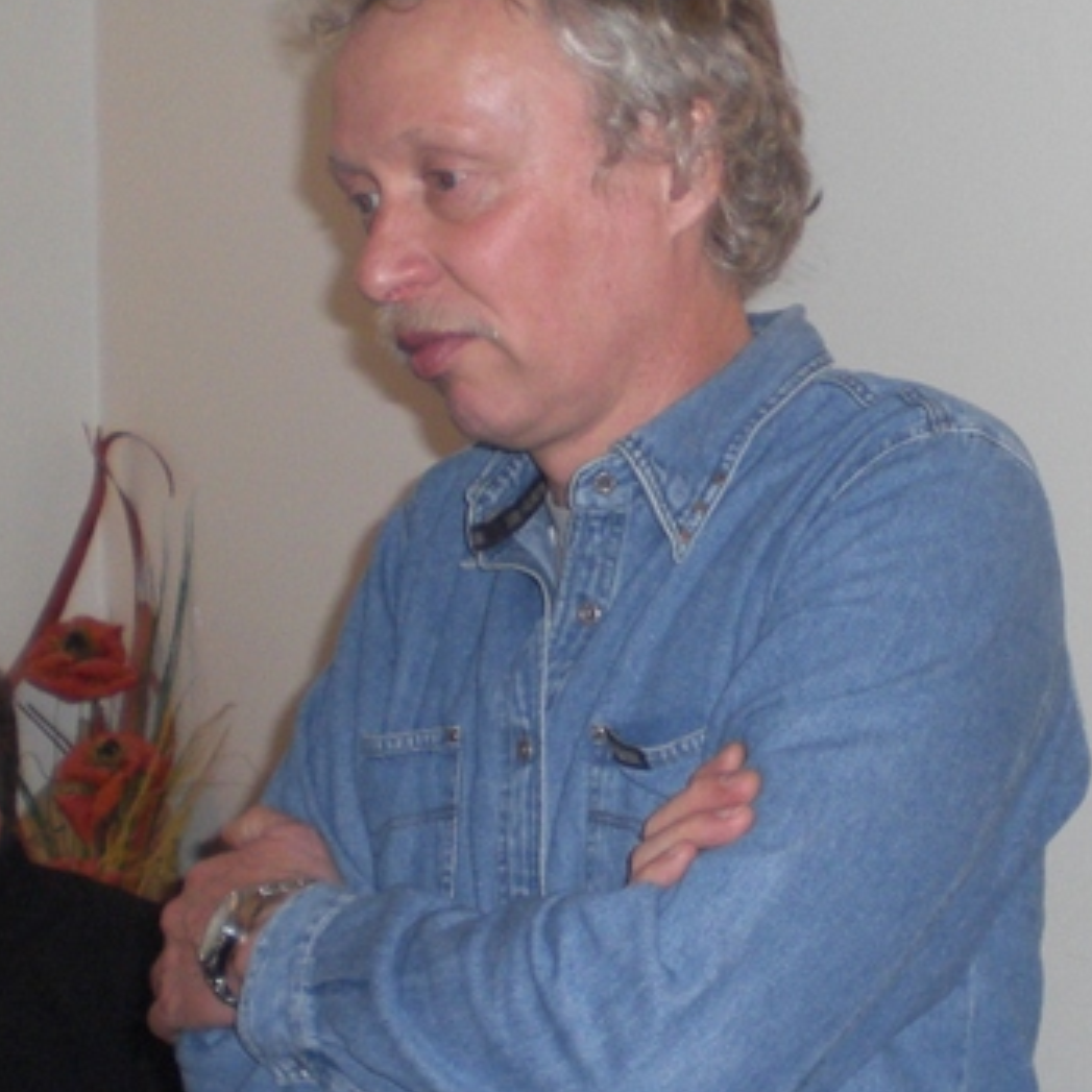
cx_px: 613
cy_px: 588
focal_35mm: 77
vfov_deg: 22.5
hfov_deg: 22.5
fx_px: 2748
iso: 200
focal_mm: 6.3
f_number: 3.1
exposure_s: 1/60
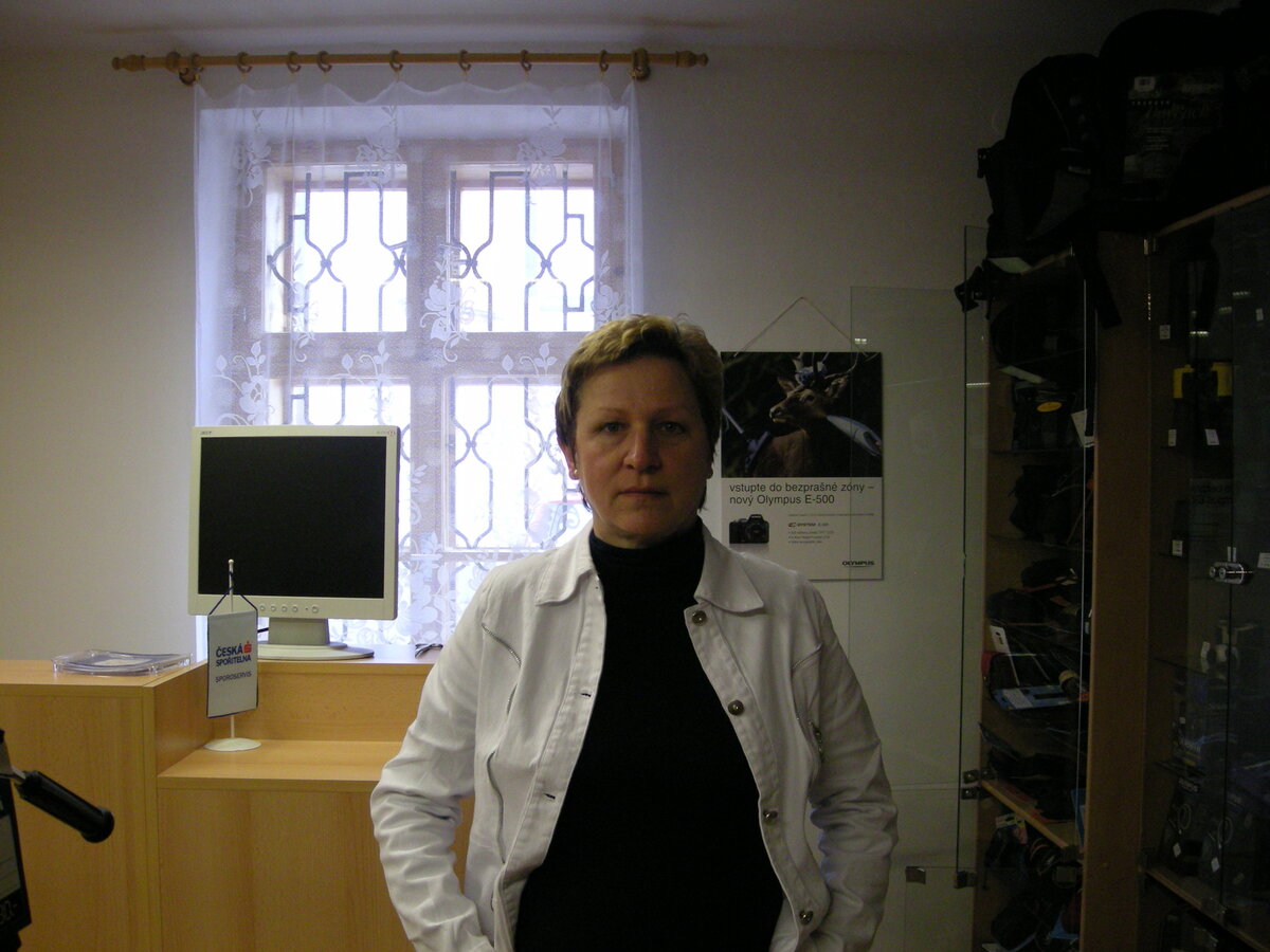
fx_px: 1284
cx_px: 635
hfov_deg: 52.6
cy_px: 476
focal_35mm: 35
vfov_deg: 40.7
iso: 210
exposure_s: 1/69.8
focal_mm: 5.7
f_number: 2.8
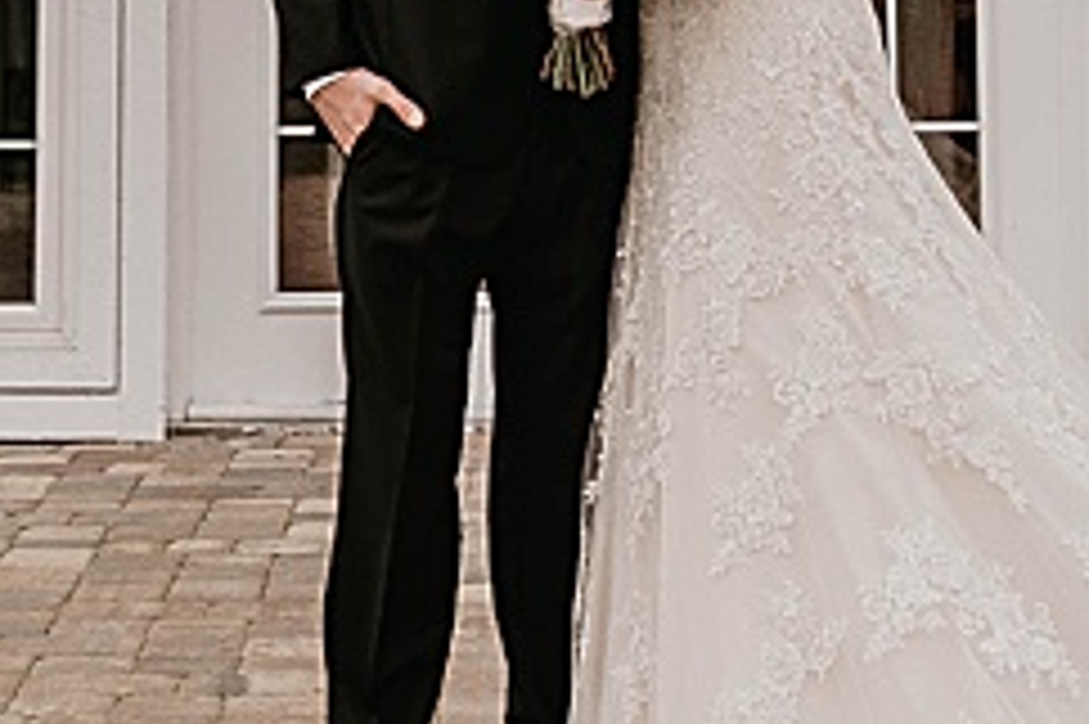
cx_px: 634
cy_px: -1194
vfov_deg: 7.8
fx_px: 4806
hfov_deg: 12.9
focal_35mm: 159
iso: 200
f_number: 2.2
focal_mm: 24
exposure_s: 1/1250
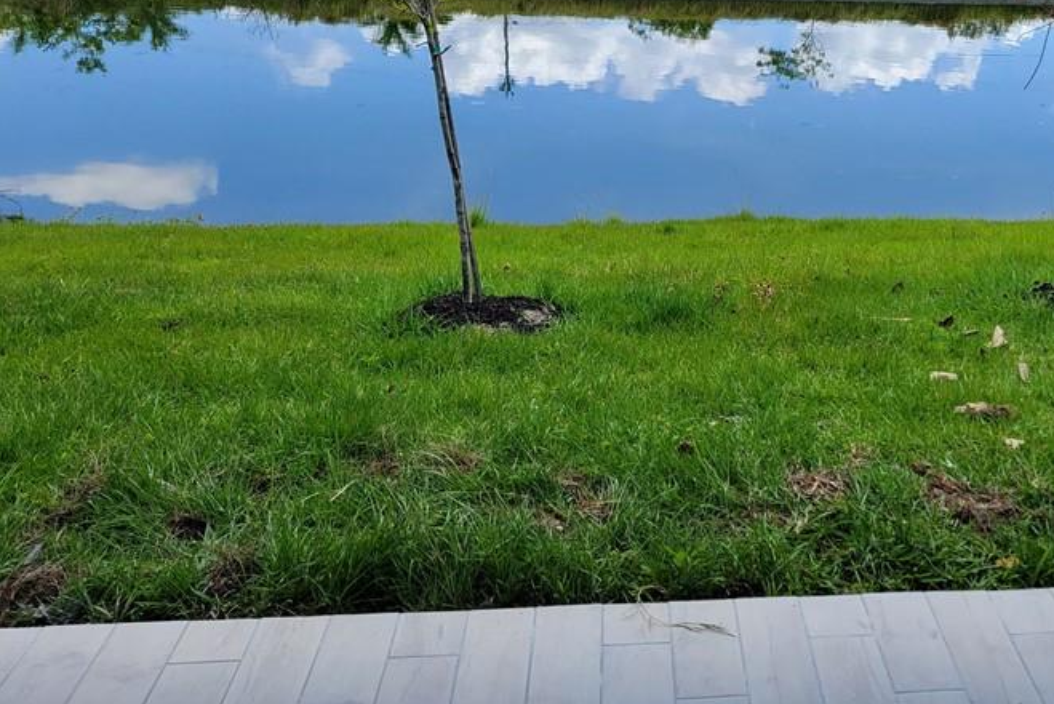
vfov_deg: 31.6
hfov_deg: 45.3
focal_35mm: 42
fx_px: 1230
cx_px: 741
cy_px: 219
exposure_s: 1/1794
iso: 40
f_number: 1.8
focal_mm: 5.4
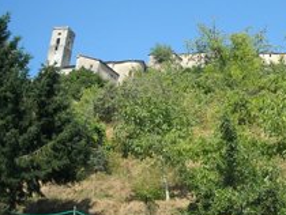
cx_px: 221
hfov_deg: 31.5
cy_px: 46
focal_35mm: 60
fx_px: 496
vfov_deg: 24.1
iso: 95
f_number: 5.6
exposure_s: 1/250
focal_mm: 5.7
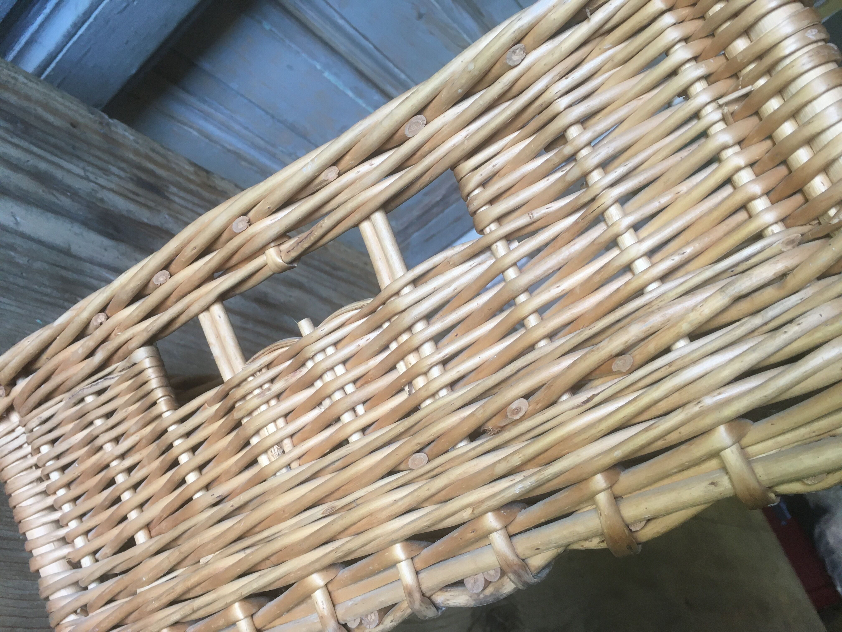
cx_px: 421
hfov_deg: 61.7
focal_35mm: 29
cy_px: 316
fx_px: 705
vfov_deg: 48.2
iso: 50
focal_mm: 4.15
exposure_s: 1/33
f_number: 2.2
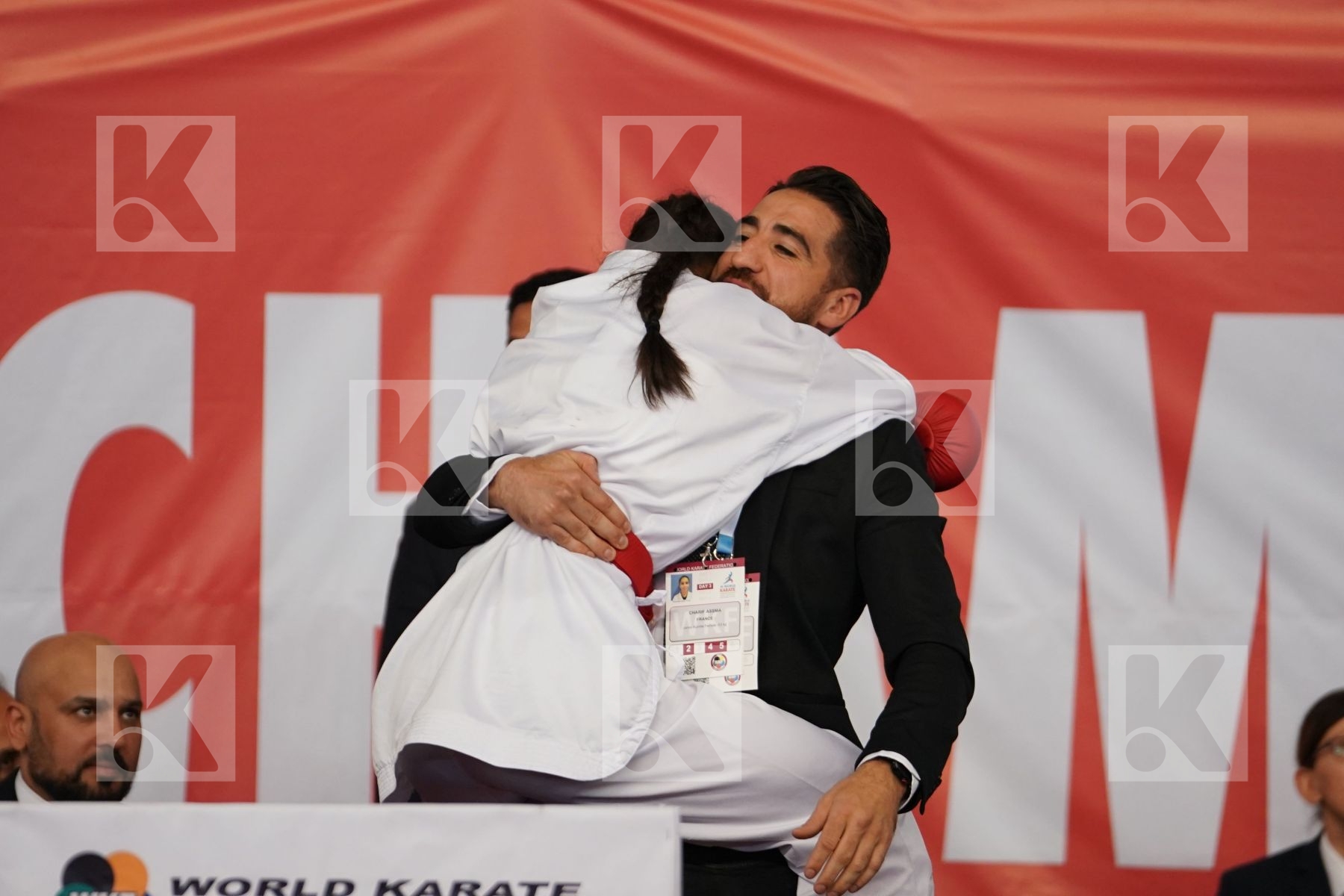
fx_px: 11199
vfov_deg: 4.6
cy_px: 448
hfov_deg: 6.9
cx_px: 672
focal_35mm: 300
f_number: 2.8
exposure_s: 1/1000
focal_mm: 200
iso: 1600
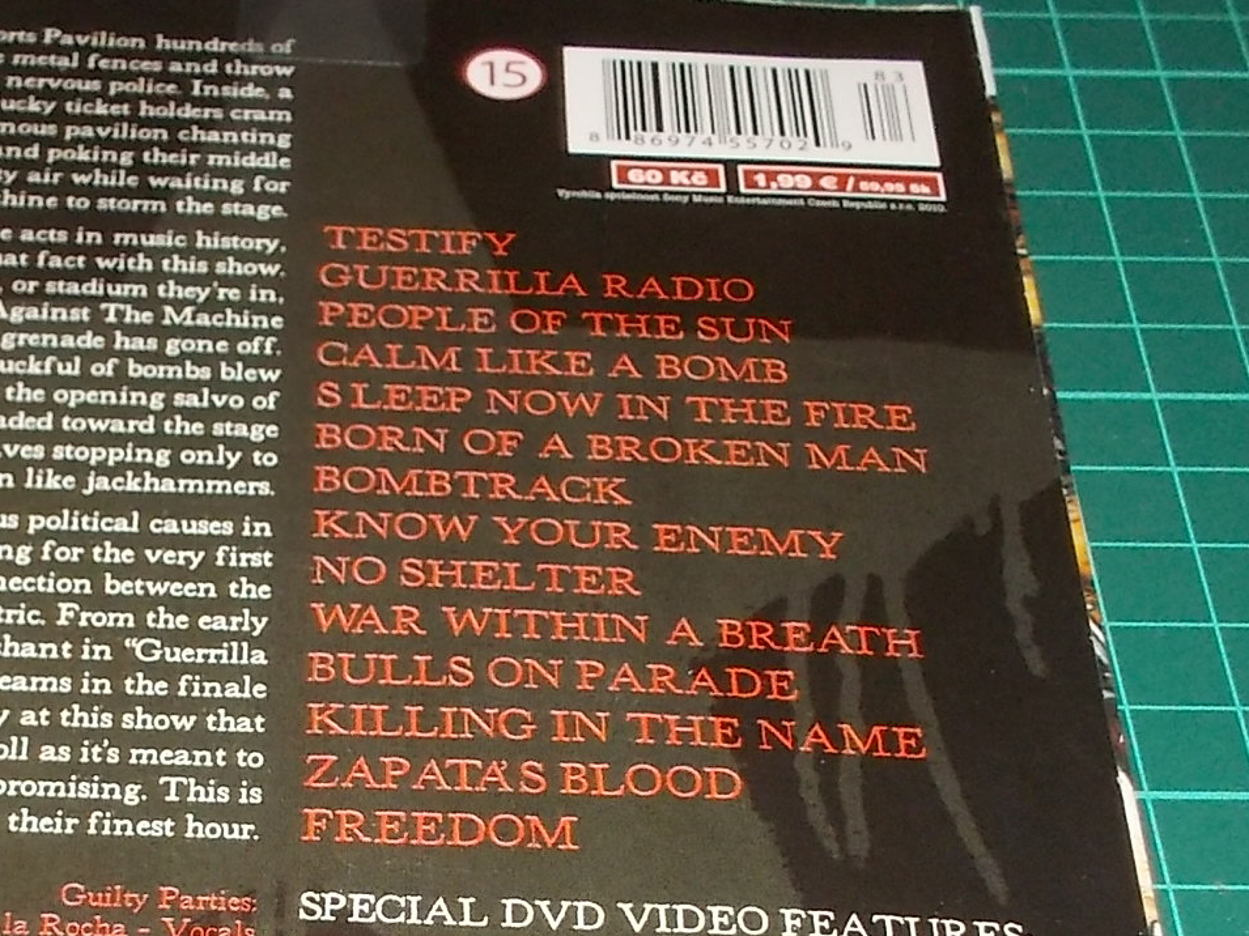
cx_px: 330
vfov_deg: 20.5
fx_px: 2489
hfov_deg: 27.8
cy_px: 967
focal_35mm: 69
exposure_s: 1/30
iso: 200
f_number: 3.3
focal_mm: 4.1
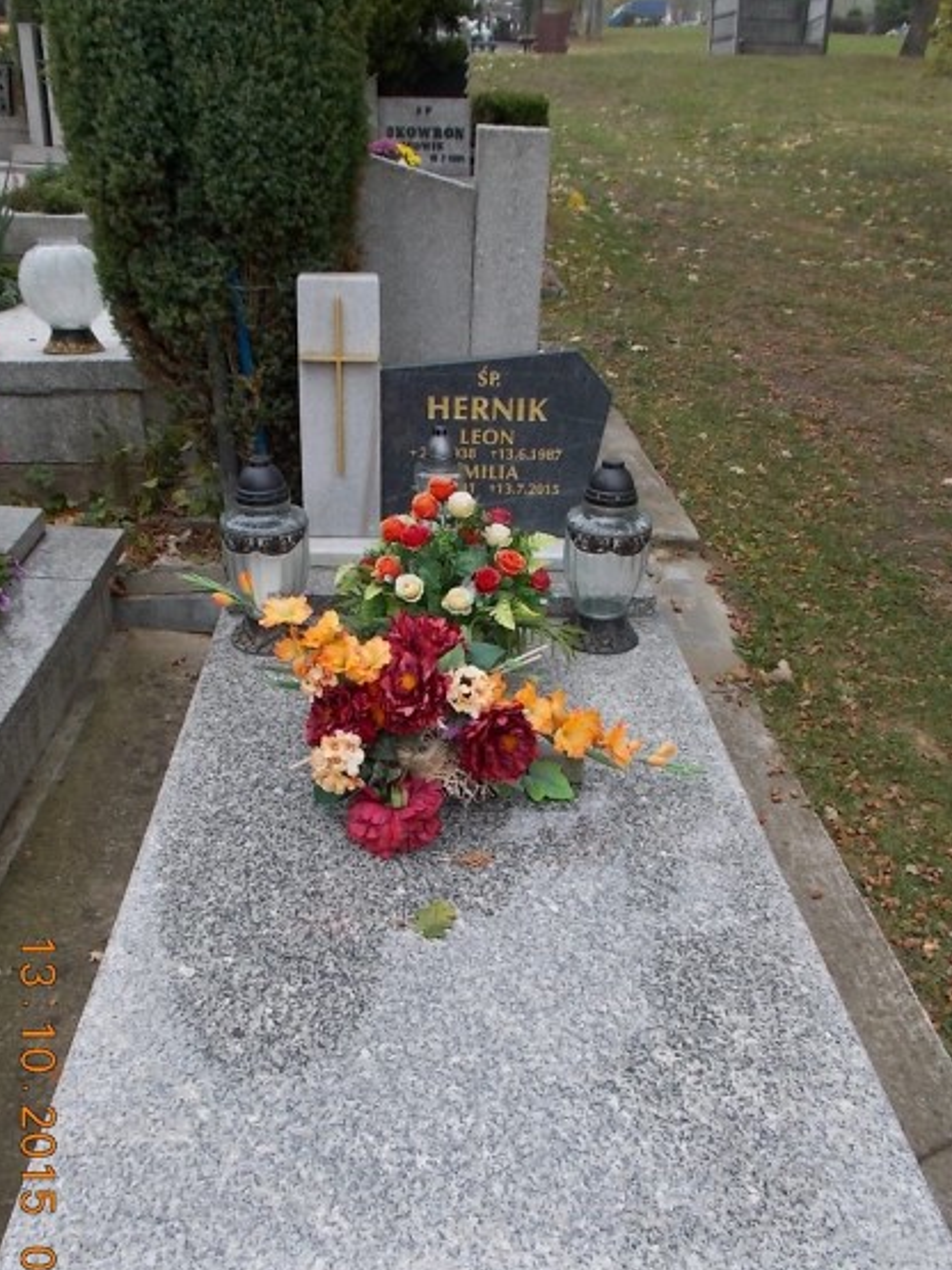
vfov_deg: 59.7
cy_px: 728
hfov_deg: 46.8
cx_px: 458
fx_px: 1100
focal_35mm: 30
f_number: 3.2
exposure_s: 1/50
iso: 80
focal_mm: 4.6
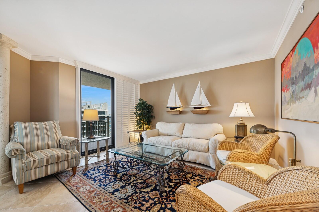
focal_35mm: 14
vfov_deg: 81.1
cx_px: 160
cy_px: 106
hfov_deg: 104.3
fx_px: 124
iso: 100
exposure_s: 1/6
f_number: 8
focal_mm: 14
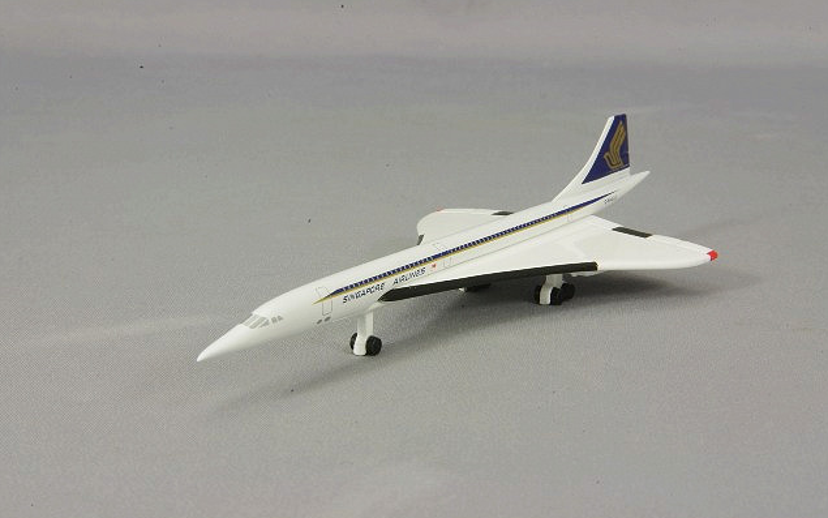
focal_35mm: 115
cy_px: 252
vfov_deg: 11.4
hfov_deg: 18.1
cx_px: 416
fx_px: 2595
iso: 400
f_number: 32
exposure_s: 1/1.67
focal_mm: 75
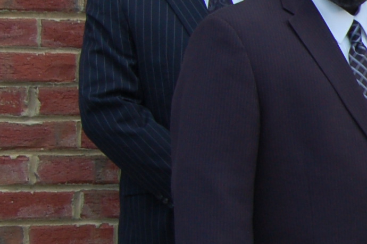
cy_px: 114
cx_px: 774
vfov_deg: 8.1
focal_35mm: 170
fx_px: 1732
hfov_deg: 10.9
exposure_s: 1/125
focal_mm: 26
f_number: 5.6
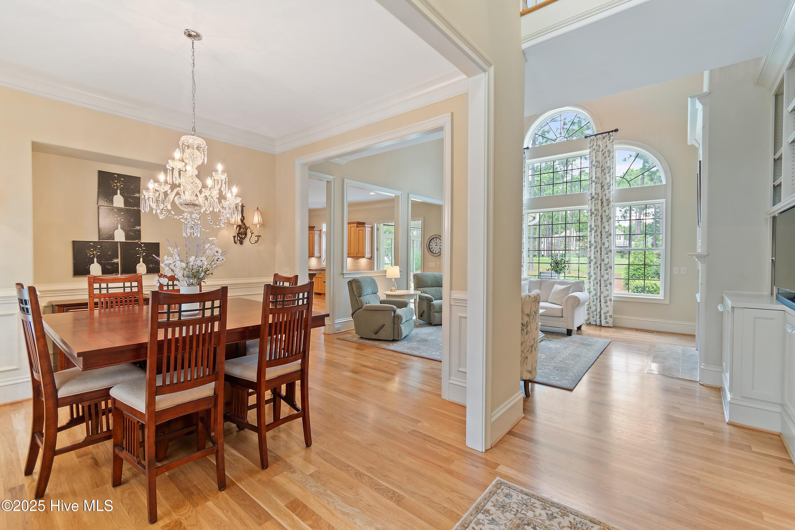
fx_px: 331
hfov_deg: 100.4
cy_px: 265
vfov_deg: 77.3
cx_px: 398
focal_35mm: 15
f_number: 4.5
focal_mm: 10
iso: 100
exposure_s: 1/1.25
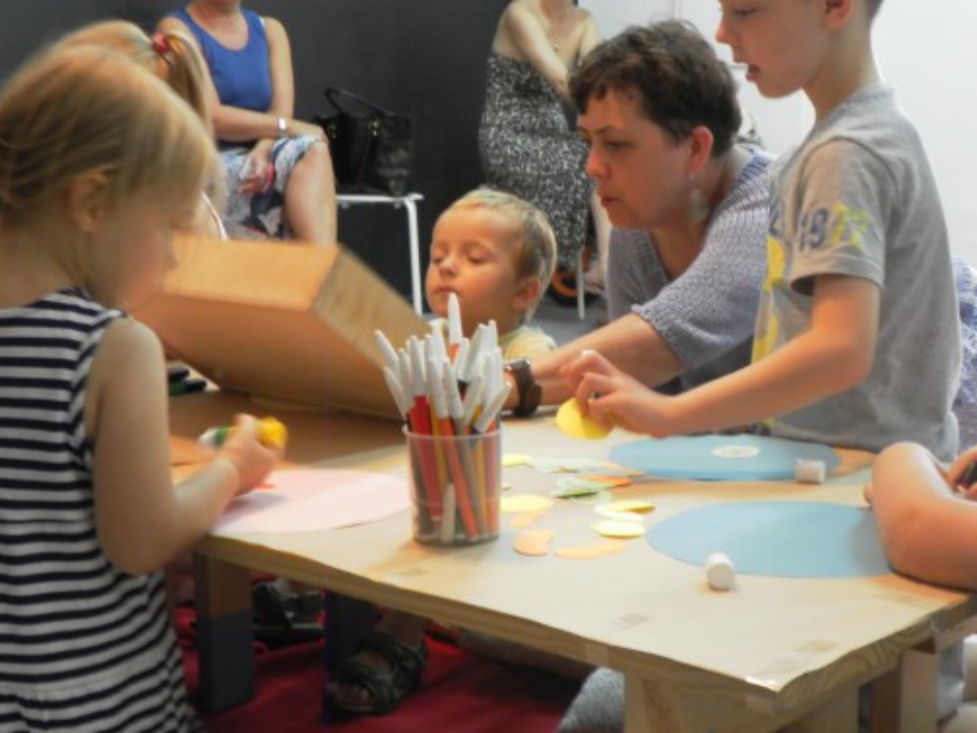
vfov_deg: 25.6
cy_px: 323
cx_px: 543
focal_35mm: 57
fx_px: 1609
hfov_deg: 33.7
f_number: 3.2
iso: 200
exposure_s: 1/10
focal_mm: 7.3
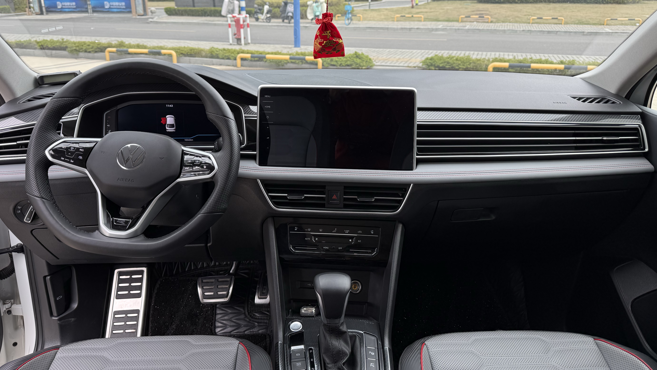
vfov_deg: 42.7
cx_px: 324
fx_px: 470
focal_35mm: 27
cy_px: 145
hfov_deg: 69.9
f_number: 1.78
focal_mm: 6.76
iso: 80
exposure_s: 1/391
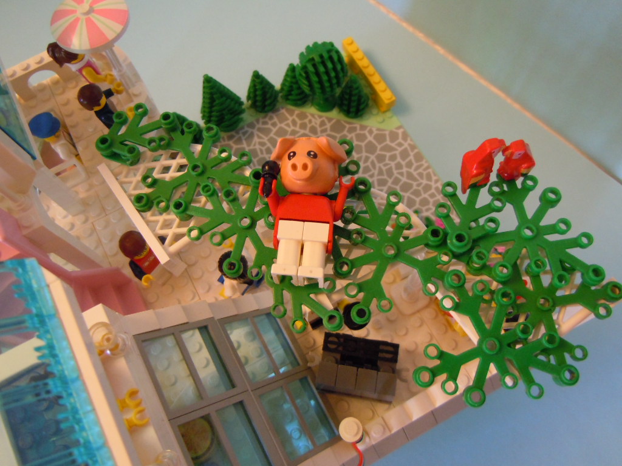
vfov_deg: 46.8
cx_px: 311
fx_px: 539
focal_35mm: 30
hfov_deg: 60.0
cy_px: 233
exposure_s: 1/13
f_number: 3.5
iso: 400
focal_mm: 5.4
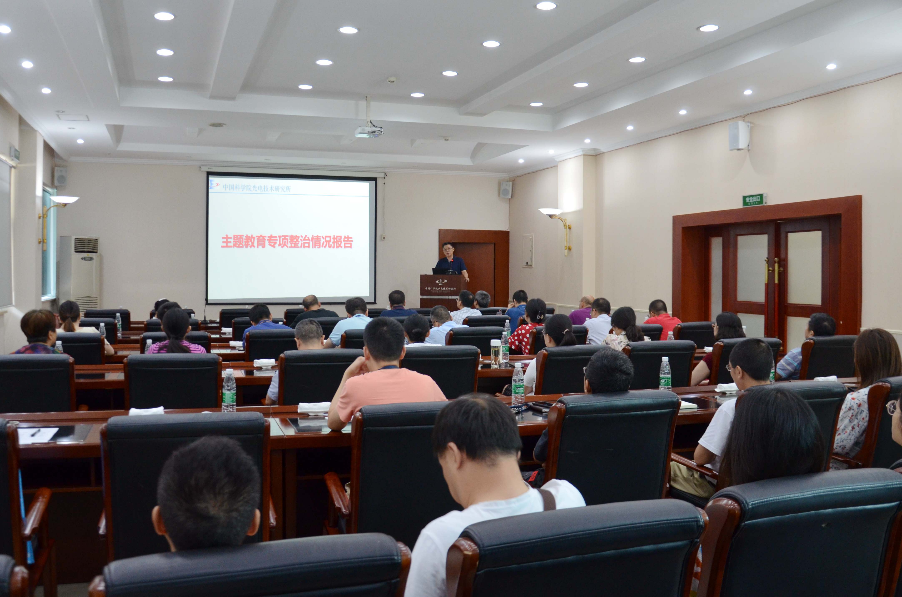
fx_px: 675
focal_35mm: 27
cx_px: 451
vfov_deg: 47.7
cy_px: 298
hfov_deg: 67.5
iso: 800
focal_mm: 18
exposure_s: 1/40
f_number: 3.5
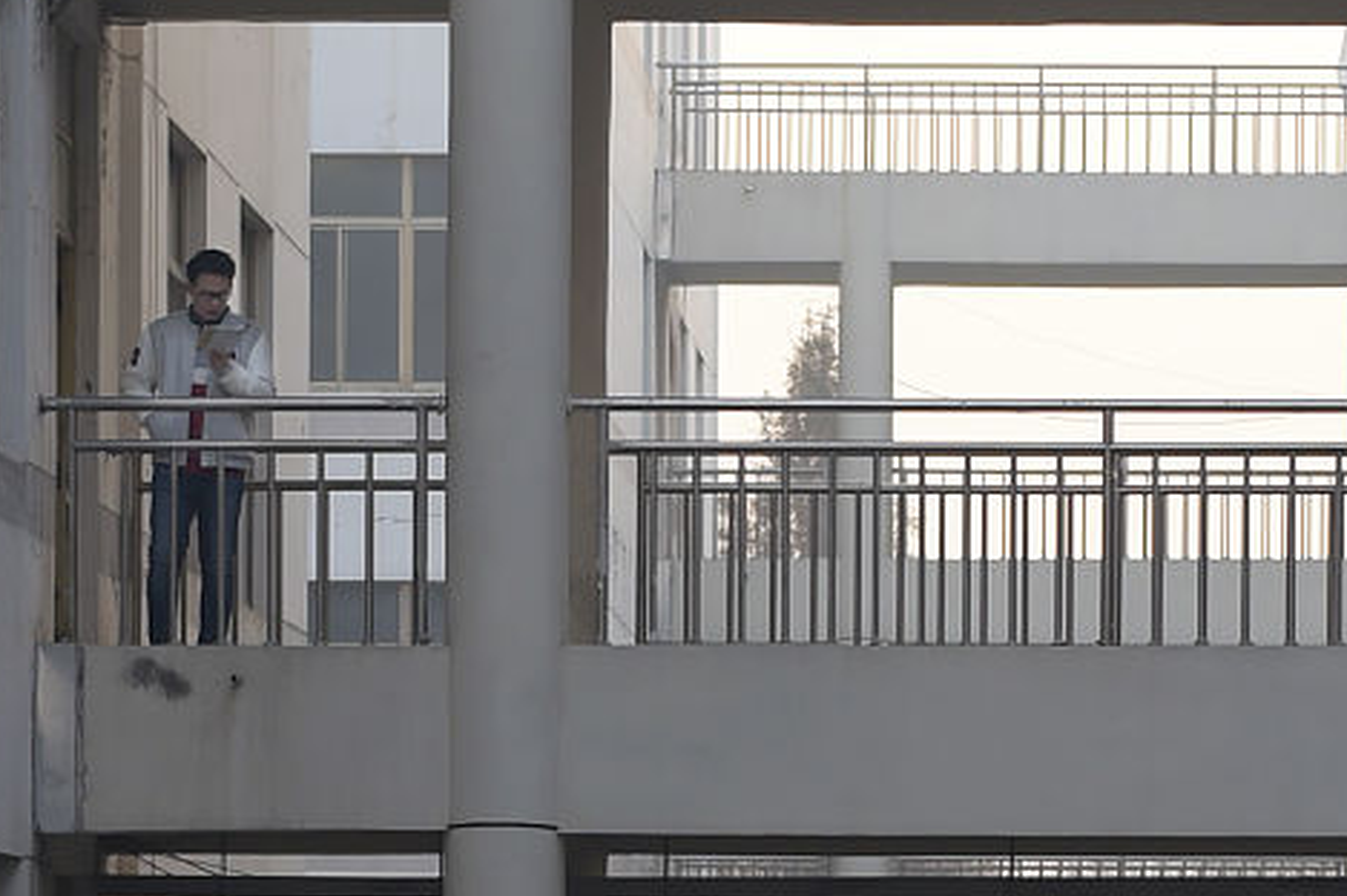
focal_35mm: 179
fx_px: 6693
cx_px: 879
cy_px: 24
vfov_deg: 7.6
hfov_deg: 11.5
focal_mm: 70
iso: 400
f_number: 3.2
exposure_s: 1/500
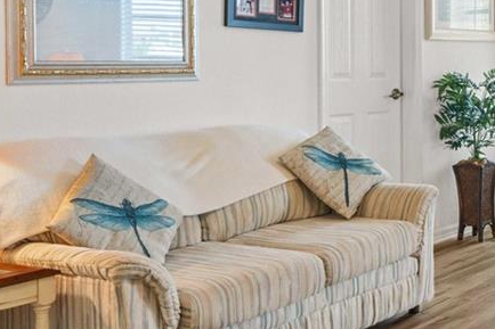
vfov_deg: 22.6
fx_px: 811
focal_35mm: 59
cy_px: 57
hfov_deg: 28.1
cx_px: 643
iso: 250
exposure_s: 1
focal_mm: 16
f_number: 8
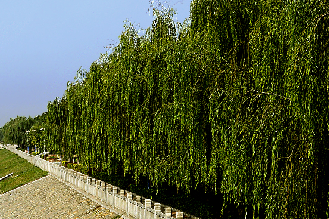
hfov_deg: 26.2
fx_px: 694
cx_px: 69
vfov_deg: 17.8
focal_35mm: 76
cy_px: 144
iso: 200
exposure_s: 1/500
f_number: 9.5
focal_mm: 28
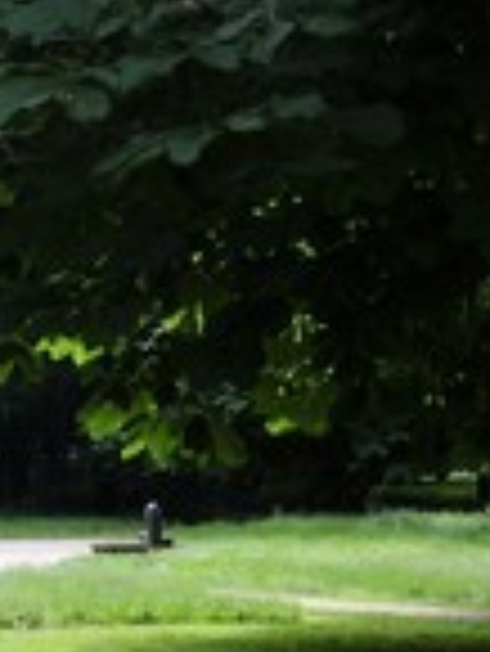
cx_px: 61
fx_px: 3147
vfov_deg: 11.8
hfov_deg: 8.9
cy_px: 441
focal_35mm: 167
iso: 200
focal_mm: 60
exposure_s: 1/160
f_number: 5.6
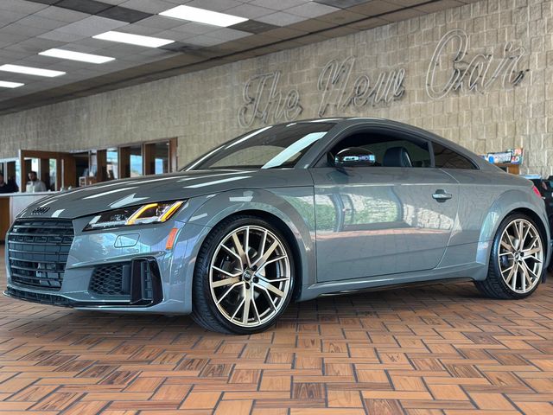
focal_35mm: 48
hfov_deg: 39.7
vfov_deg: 30.3
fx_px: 767
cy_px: 208
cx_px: 276
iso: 80
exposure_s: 1/182
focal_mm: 6.86
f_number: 1.78
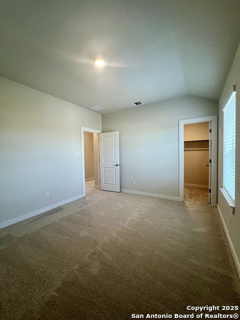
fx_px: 120
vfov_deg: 106.2
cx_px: 120
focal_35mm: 13
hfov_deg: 89.9
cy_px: 160
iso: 200
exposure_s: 1/120
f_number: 1.8
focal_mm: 1.57
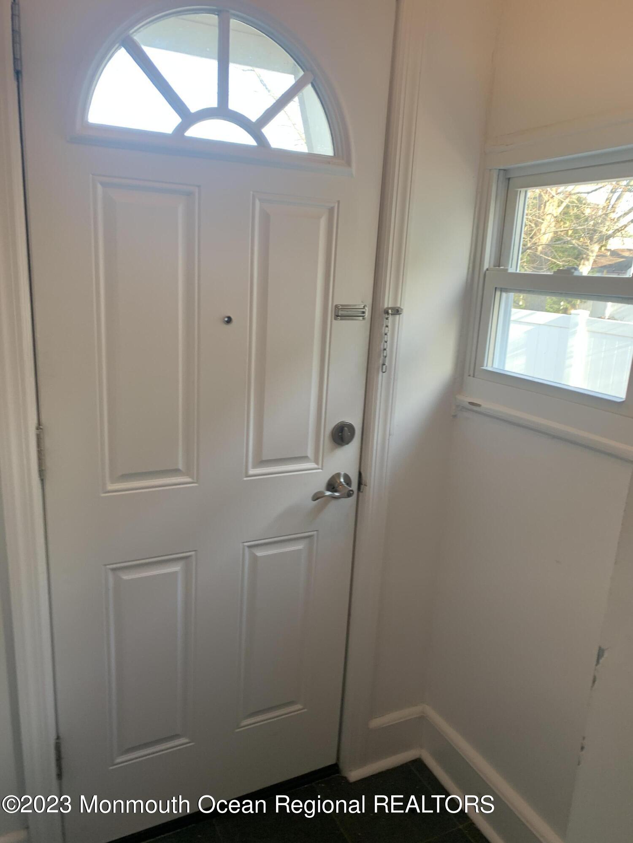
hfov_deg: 53.1
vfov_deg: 67.3
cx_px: 316
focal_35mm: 26
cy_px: 422
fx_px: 634
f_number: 1.8
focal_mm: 4.25
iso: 80
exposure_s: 1/120
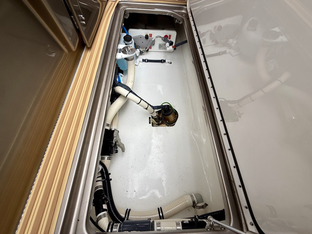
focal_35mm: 14
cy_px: 117
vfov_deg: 85.7
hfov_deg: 102.1
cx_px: 156
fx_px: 126
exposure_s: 1/451
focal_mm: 2.22
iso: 50
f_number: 2.2
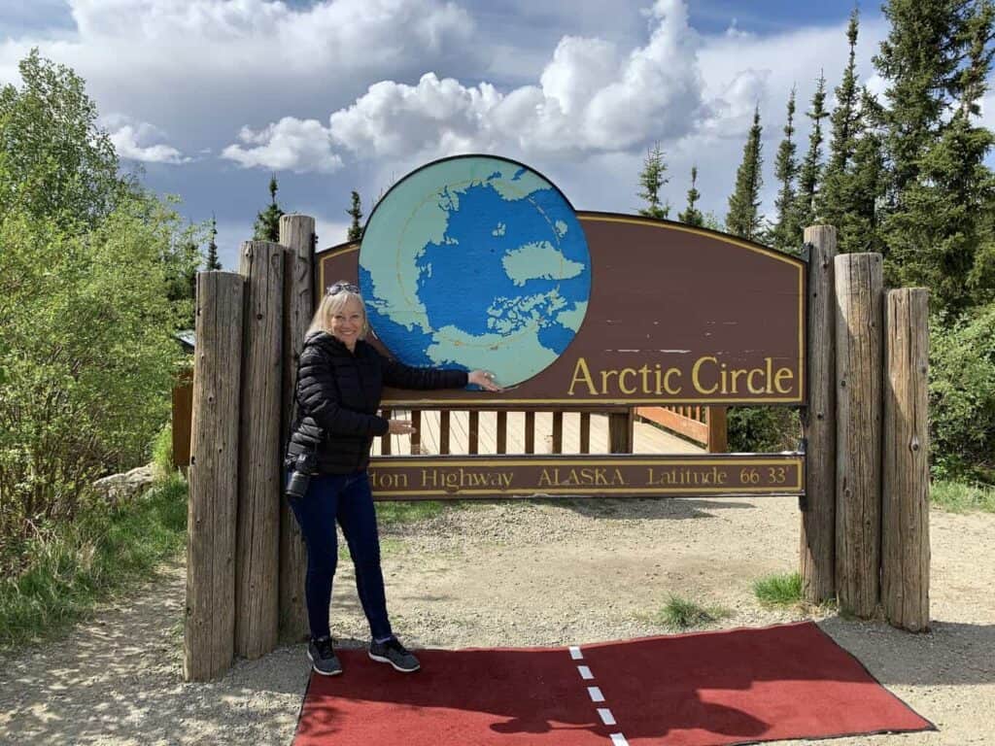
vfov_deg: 53.1
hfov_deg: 67.3
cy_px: 373
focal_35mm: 26
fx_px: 747
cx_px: 498
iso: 25
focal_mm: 4.25
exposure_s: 1/2033
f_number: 1.8
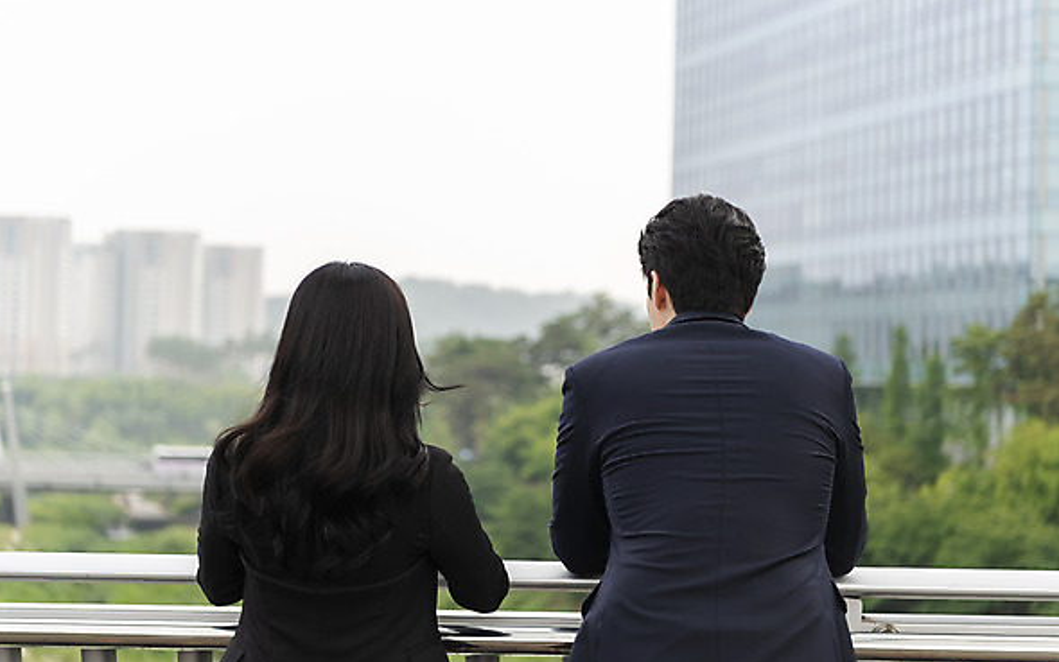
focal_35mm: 60
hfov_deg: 34.0
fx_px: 1732
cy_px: 341
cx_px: 523
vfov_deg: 21.6
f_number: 2.8
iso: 400
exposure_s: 1/1250
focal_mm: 58
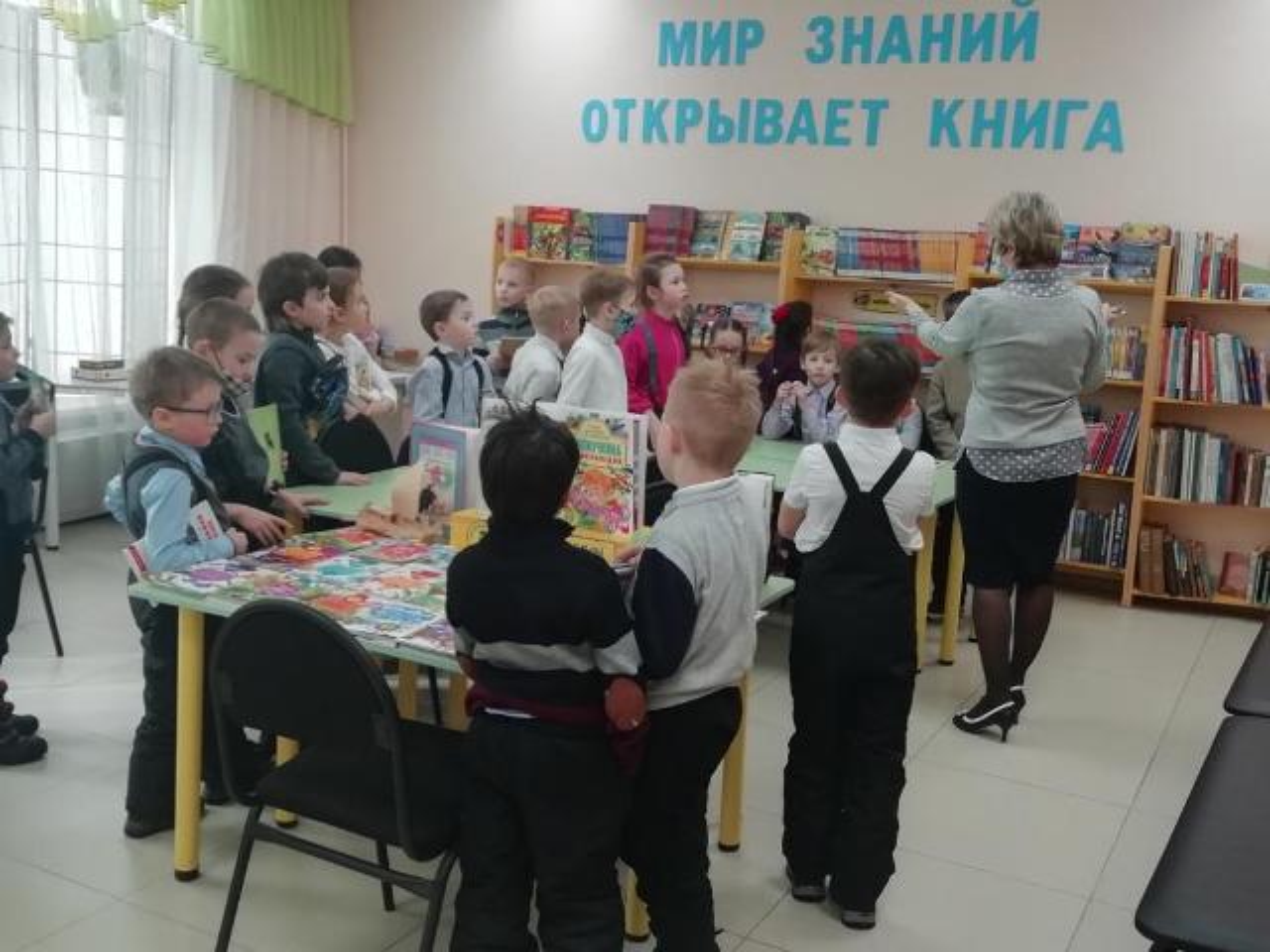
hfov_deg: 51.4
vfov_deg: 39.7
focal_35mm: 36
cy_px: 476
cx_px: 635
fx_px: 1321
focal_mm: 3.46
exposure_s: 1/50
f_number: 2.2
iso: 64
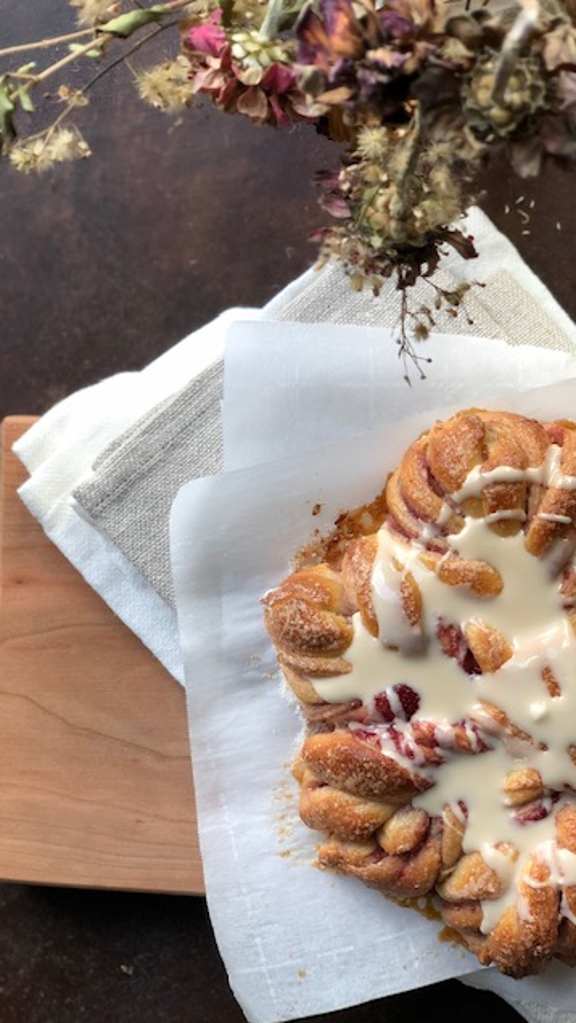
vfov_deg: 36.6
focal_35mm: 57
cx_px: 311
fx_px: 1547
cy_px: 510
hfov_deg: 21.1
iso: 32
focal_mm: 6
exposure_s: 1/60
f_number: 2.4
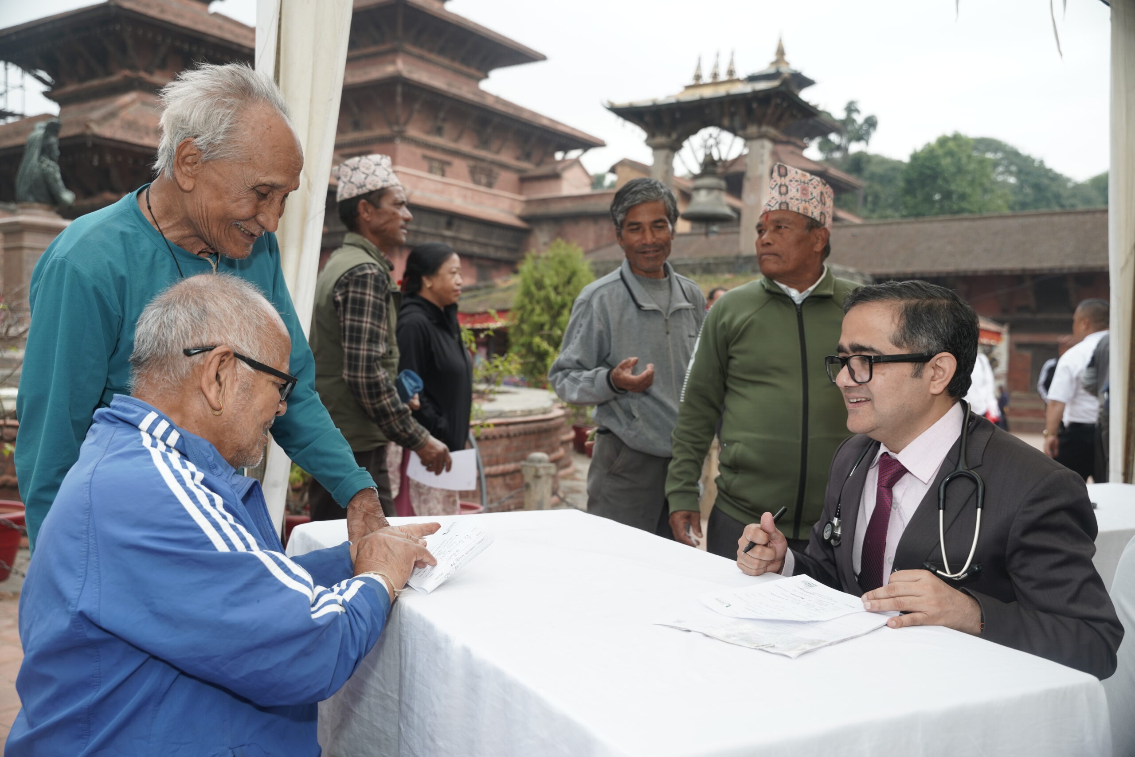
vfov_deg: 39.2
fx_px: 1063
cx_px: 568
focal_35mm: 34
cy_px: 378
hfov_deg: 56.2
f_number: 4
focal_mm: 33.7
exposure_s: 1/125
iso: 320
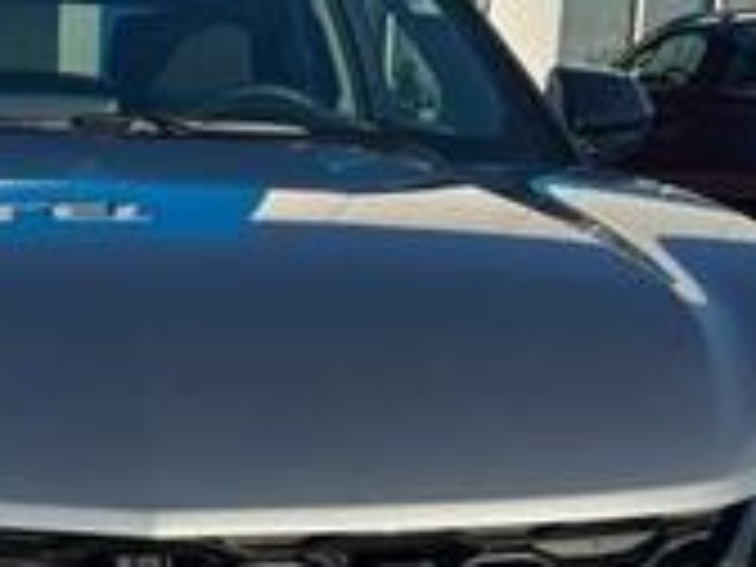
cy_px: 490
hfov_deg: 24.0
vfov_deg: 18.6
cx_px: 4
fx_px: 1703
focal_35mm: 78
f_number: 1.5
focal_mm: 5.7
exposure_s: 1/2252
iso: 50
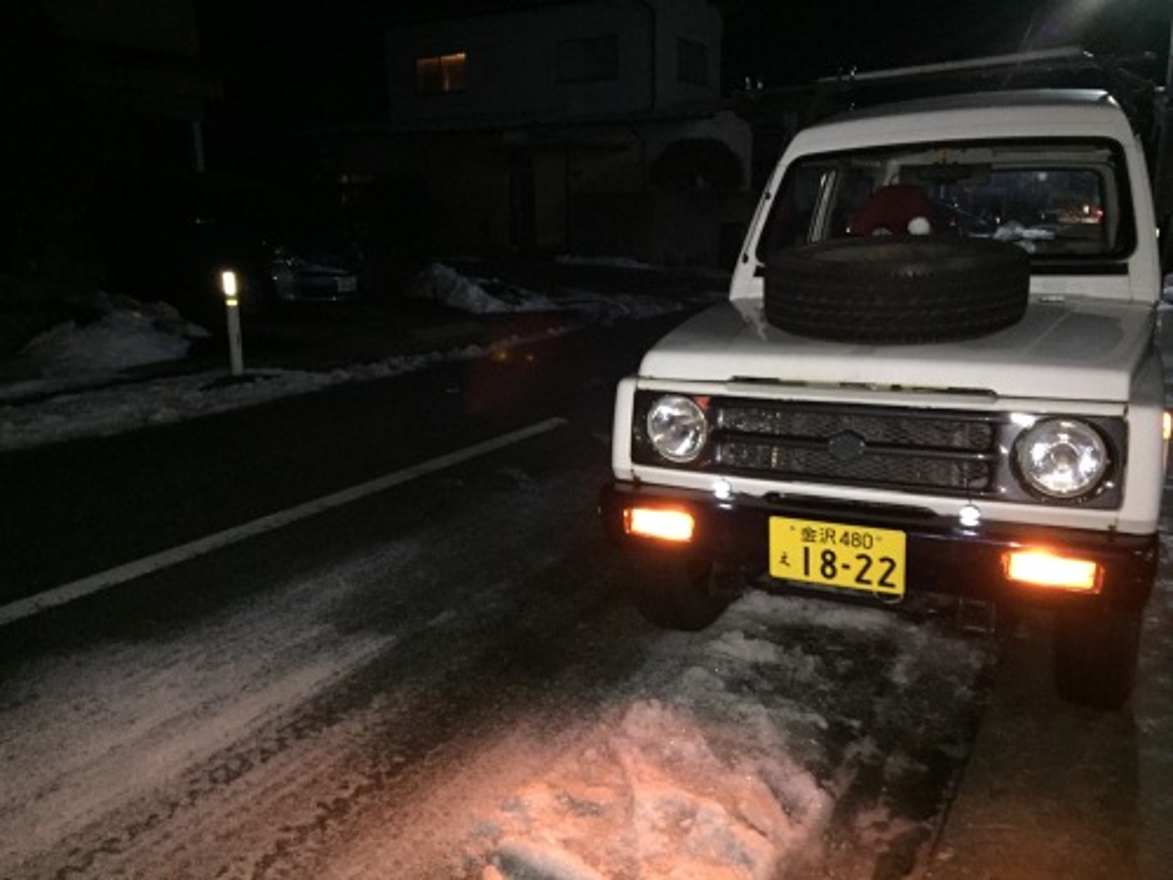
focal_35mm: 29
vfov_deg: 48.2
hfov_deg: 61.7
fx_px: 983
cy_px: 440
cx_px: 586
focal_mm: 4.15
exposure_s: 1/16
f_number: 2.2
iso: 500
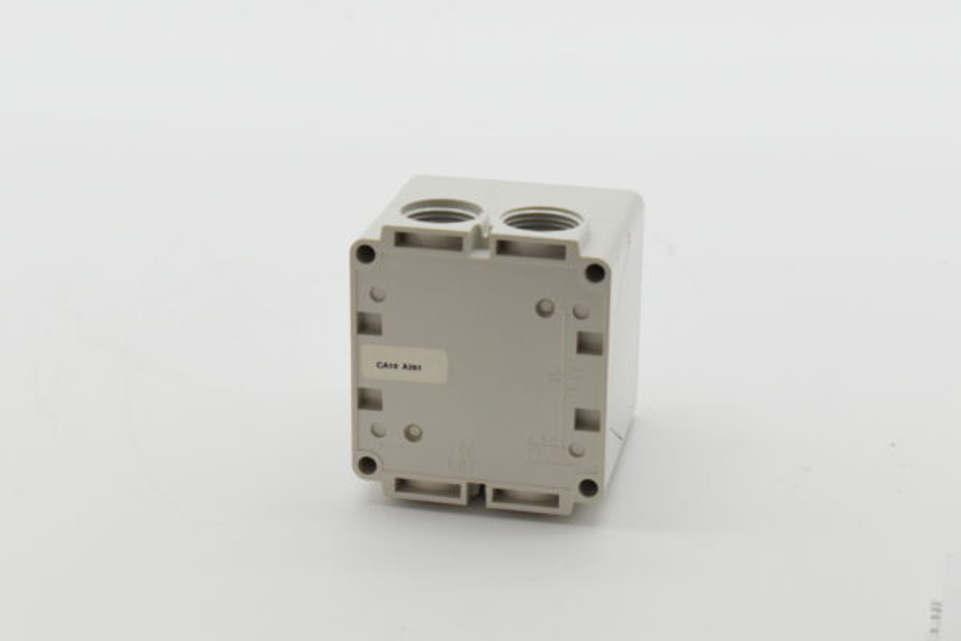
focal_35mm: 82
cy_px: 320
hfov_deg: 24.6
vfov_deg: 16.6
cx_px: 480
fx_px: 2202
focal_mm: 55
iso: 1600
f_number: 8
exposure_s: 1/1250
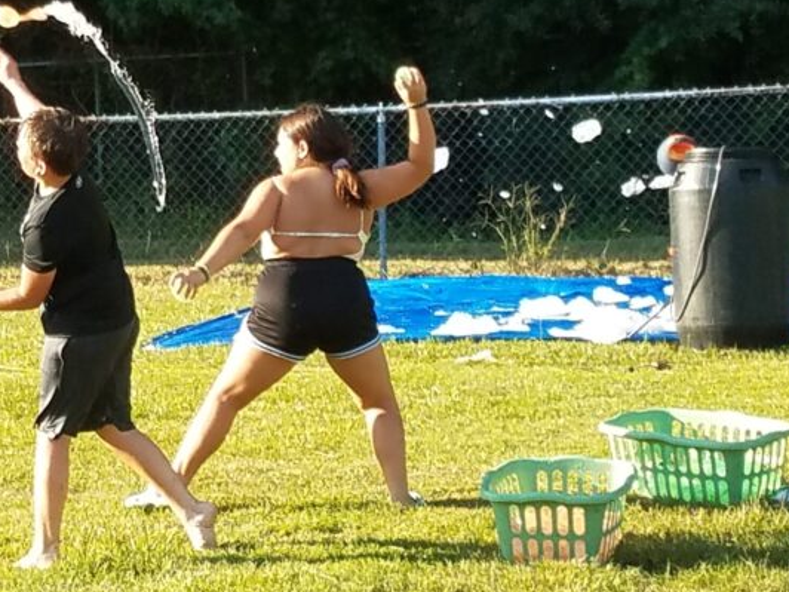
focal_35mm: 33
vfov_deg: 42.9
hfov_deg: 55.1
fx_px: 752
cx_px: 331
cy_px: 284
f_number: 1.7
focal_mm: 4.2
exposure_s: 1/582
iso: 40
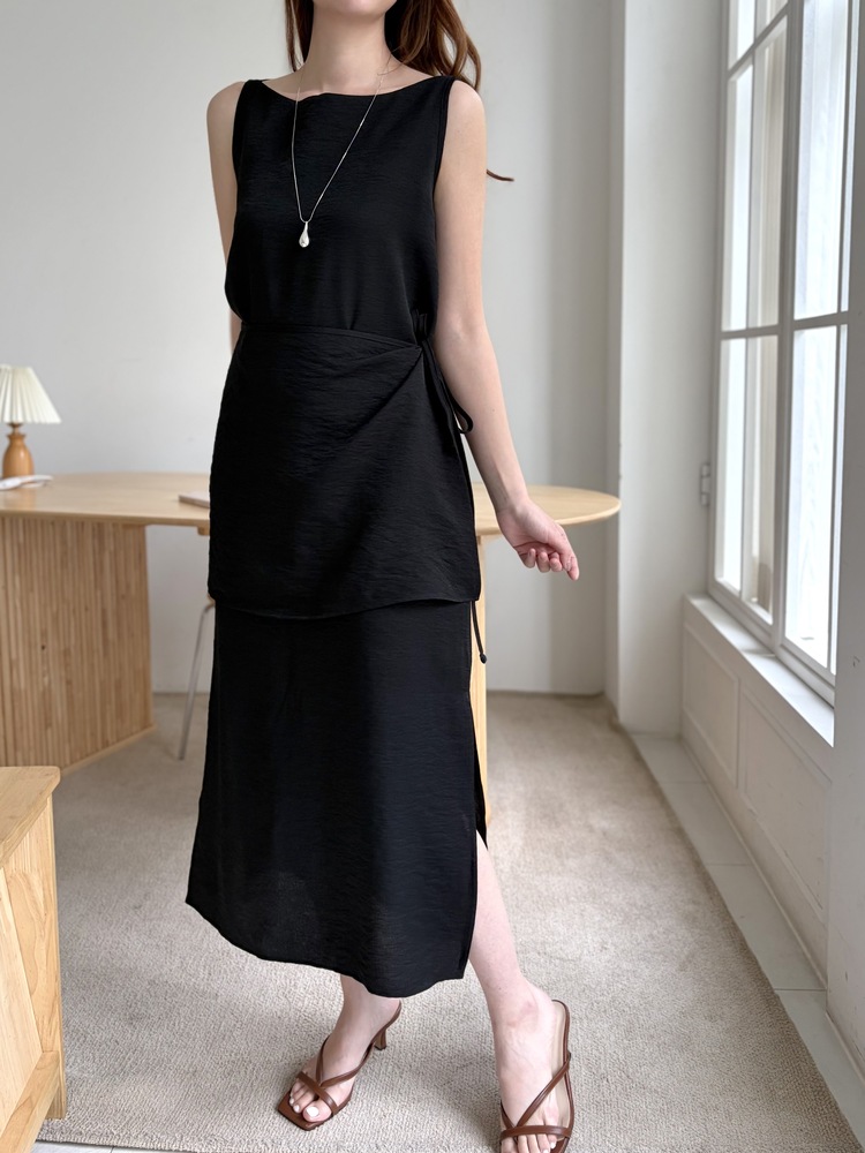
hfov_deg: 53.1
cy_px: 576
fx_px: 866
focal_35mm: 26
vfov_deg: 67.3
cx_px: 432
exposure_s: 1/121
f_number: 1.6
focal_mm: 5.96
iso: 100
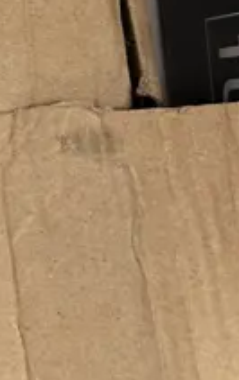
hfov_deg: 8.7
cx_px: -403
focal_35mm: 133
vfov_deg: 15.0
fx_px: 1382
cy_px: -102
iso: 40
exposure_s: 1/121
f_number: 1.5
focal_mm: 5.7
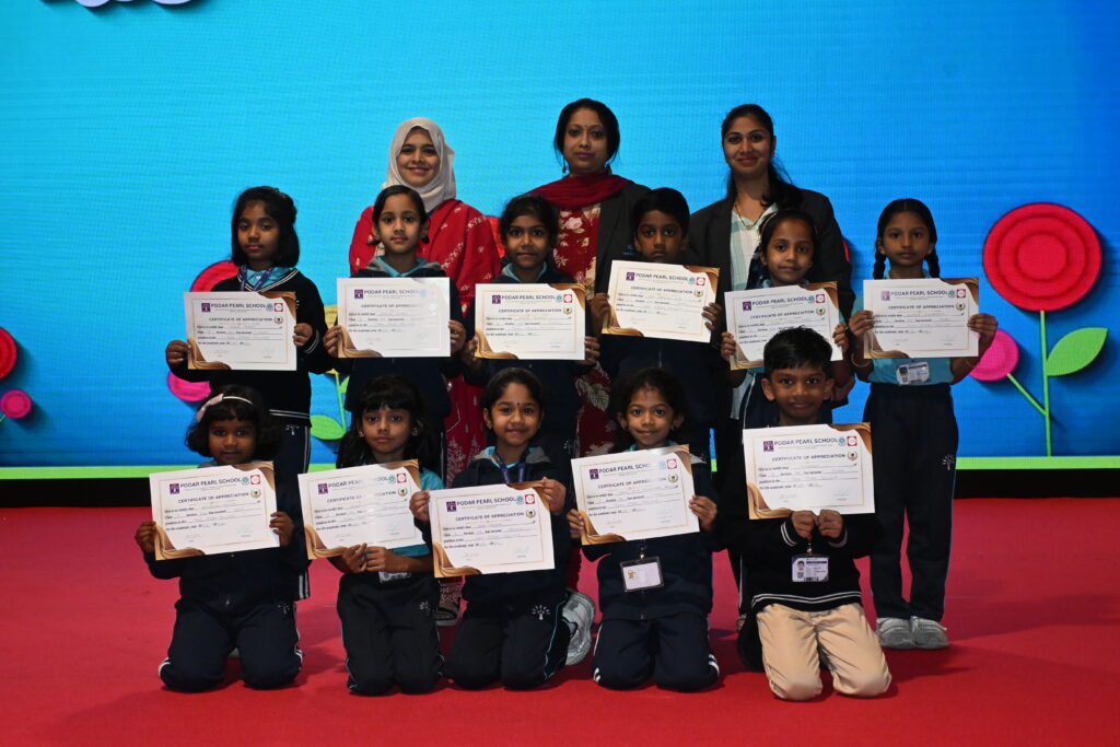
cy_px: 374
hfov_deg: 43.6
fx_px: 1400
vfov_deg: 29.9
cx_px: 560
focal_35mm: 45
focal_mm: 30
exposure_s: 1/200
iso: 3200
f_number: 8
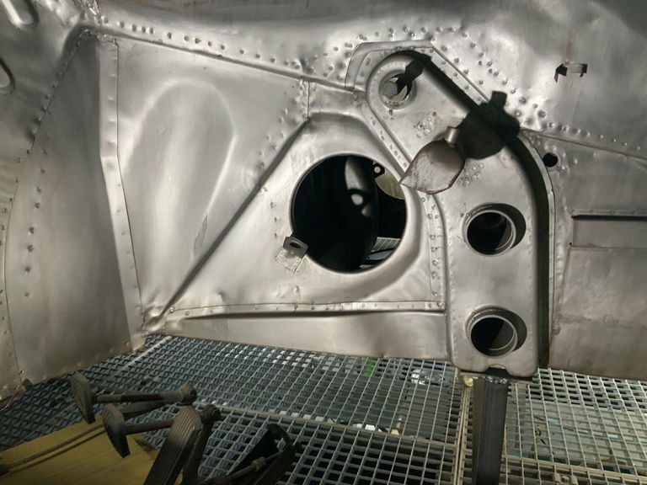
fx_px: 542
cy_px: 242
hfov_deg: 61.7
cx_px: 324
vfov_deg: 48.2
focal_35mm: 29
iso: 160
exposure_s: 1/50
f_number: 1.8
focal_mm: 3
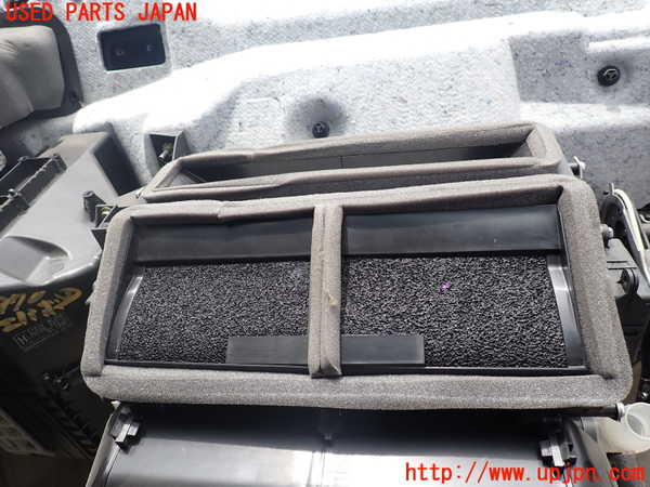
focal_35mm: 25
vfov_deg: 54.9
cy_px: 244
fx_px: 469
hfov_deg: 69.4
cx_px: 325
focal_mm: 4.5
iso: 100
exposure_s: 1/250
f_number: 2.8
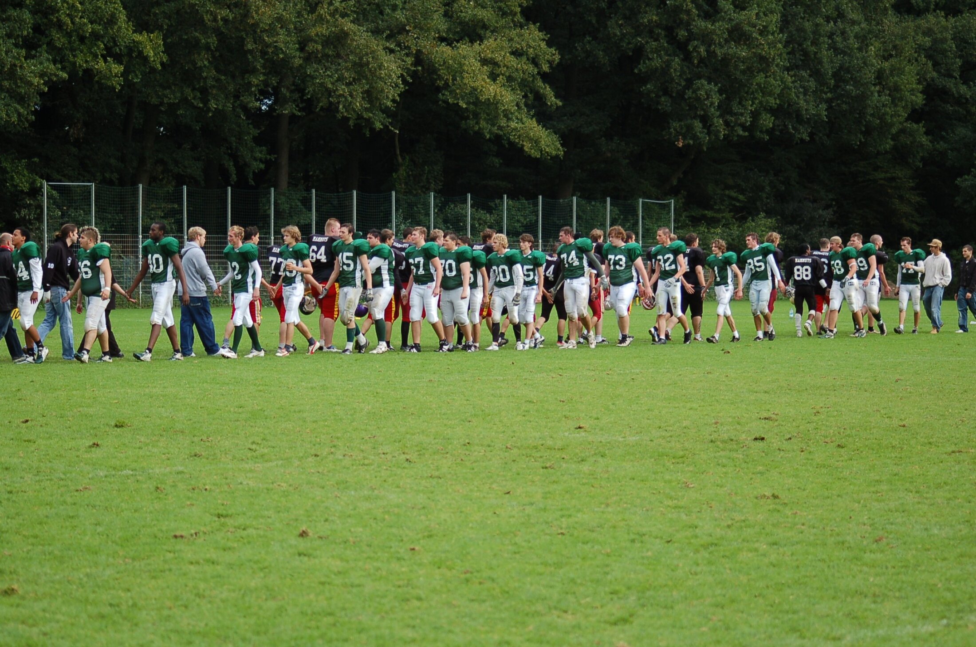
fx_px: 2841
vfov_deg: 13.0
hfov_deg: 19.5
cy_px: 324
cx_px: 488
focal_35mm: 105
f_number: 4
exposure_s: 1/1000
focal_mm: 70
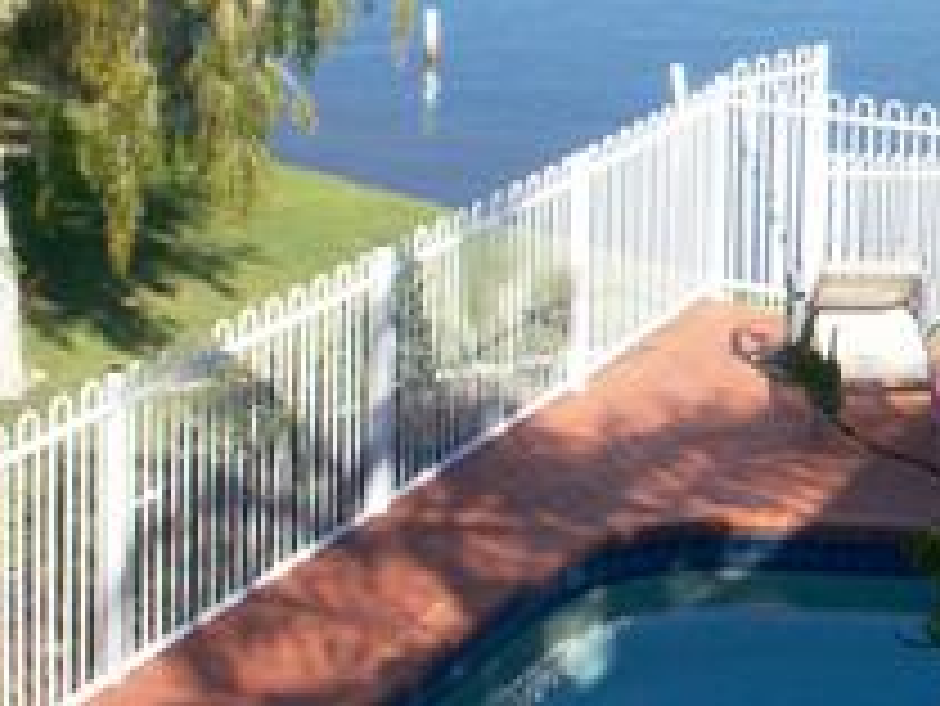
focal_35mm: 110
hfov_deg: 16.9
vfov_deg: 13.1
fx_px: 2989
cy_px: -153
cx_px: 1183
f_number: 4.5
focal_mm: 5.9
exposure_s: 1/486
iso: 100
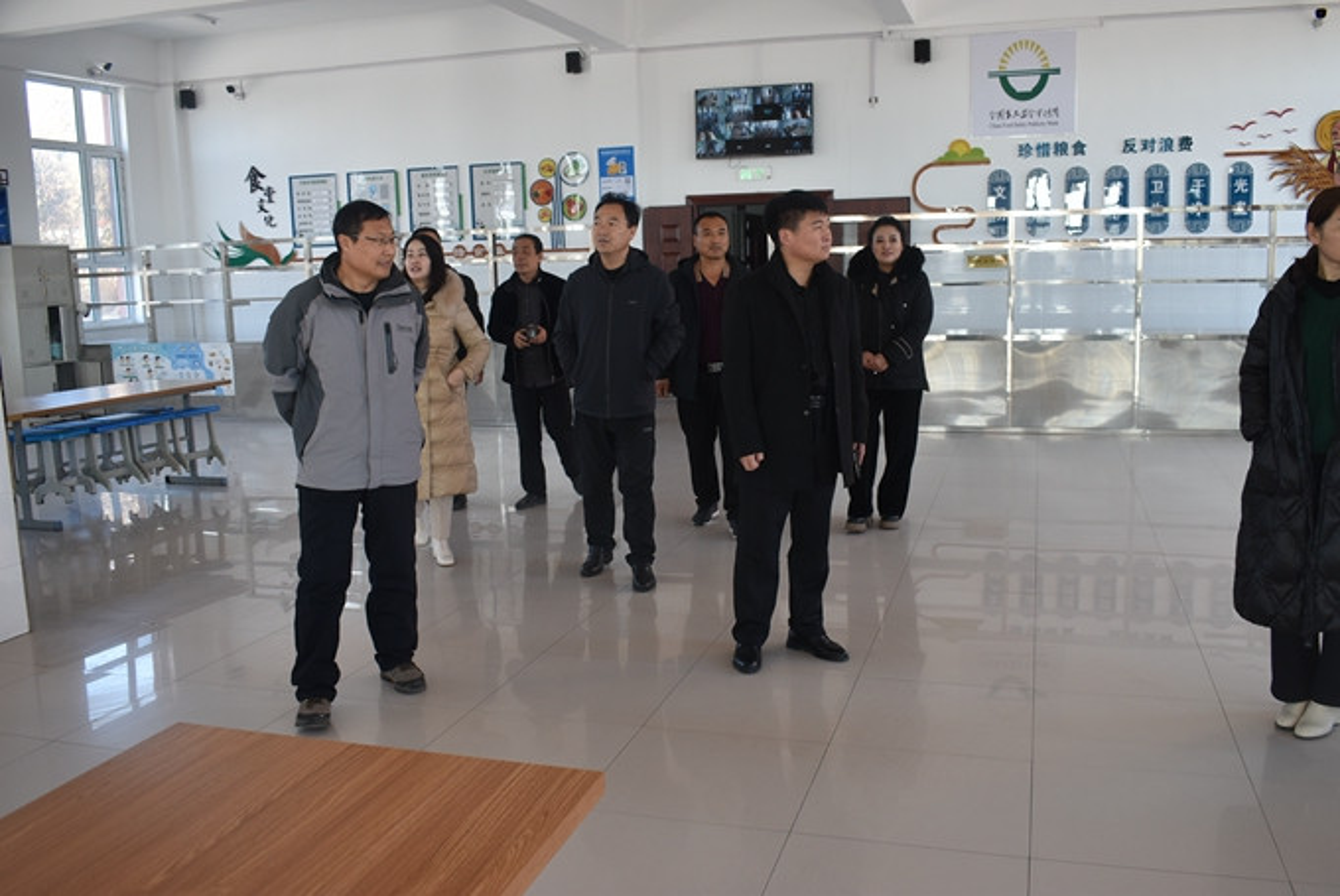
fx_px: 1174
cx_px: 670
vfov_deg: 41.8
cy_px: 448
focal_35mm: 32
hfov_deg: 59.4
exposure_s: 1/100
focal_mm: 21
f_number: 5
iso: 400
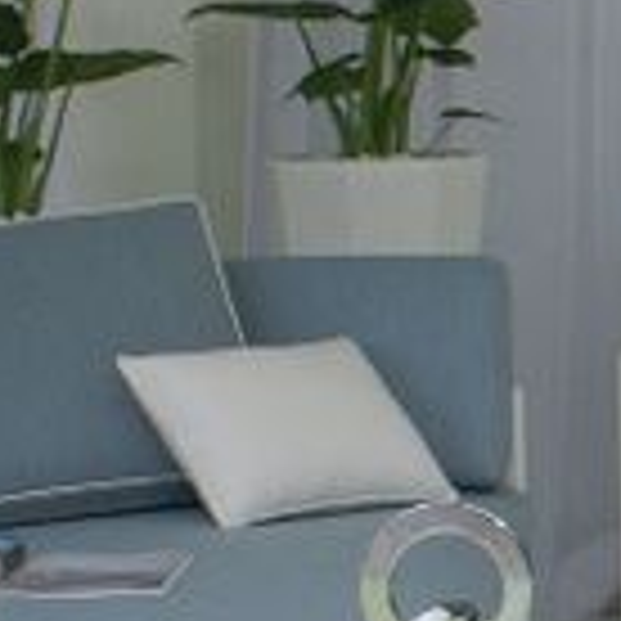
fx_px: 3816
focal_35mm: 188
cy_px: 277
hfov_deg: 8.9
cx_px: 1127
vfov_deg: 9.3
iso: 100
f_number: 13
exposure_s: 1/125
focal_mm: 26
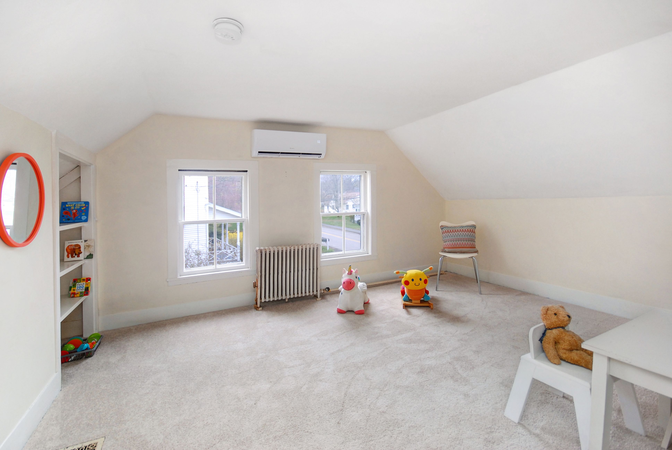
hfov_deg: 100.3
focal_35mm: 15
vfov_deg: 77.5
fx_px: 280
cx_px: 336
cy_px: 225
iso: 400
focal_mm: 10
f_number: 5.6
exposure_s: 1/60
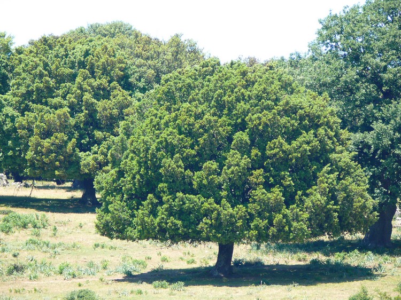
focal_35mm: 320
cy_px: 150
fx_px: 3706
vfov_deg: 4.6
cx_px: 200
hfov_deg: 6.2
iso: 100
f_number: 3.6
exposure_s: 1/125
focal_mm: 67.8
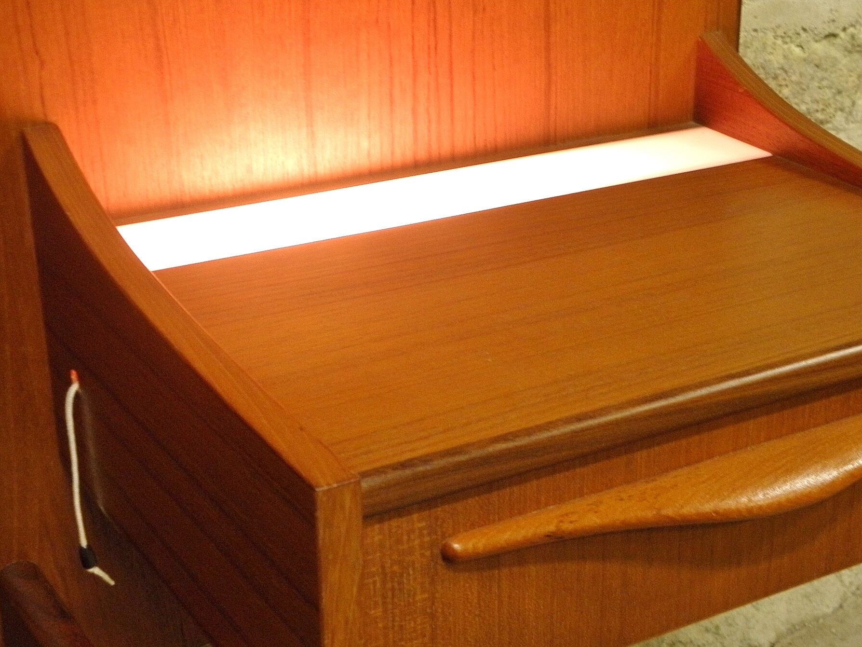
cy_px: 384
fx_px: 1569
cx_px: 563
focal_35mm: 63
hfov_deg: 30.5
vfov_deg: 23.3
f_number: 3.9
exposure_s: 1/8
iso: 200
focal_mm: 7.9
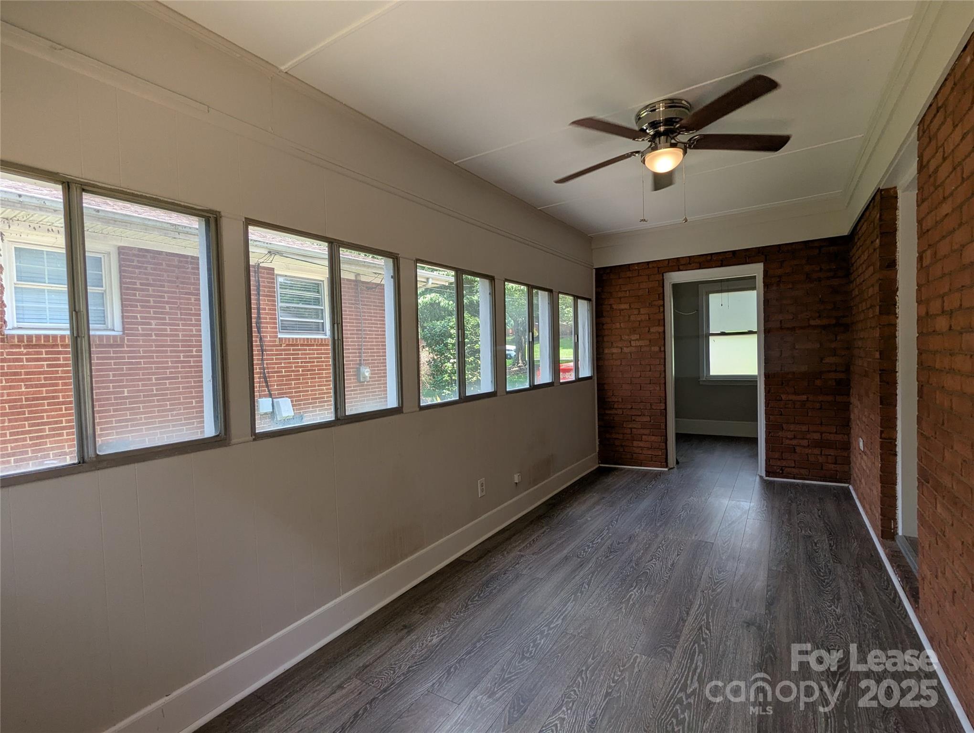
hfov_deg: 94.4
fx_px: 451
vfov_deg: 78.2
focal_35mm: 16
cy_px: 366
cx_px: 487
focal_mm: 2.35
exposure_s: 1/172
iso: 49
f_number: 2.2
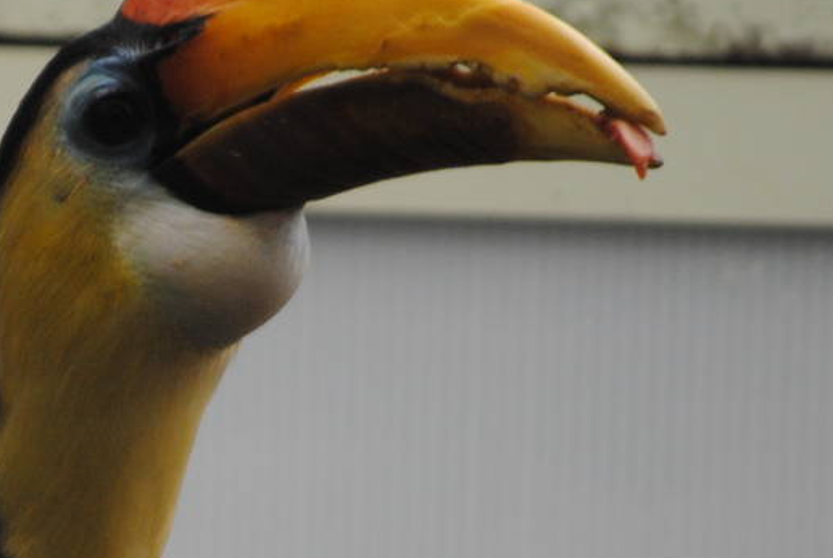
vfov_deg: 1.5
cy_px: 556
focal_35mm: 929
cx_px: -58
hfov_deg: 2.2
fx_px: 21520
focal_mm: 200
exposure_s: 1/125
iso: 400
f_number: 5.6
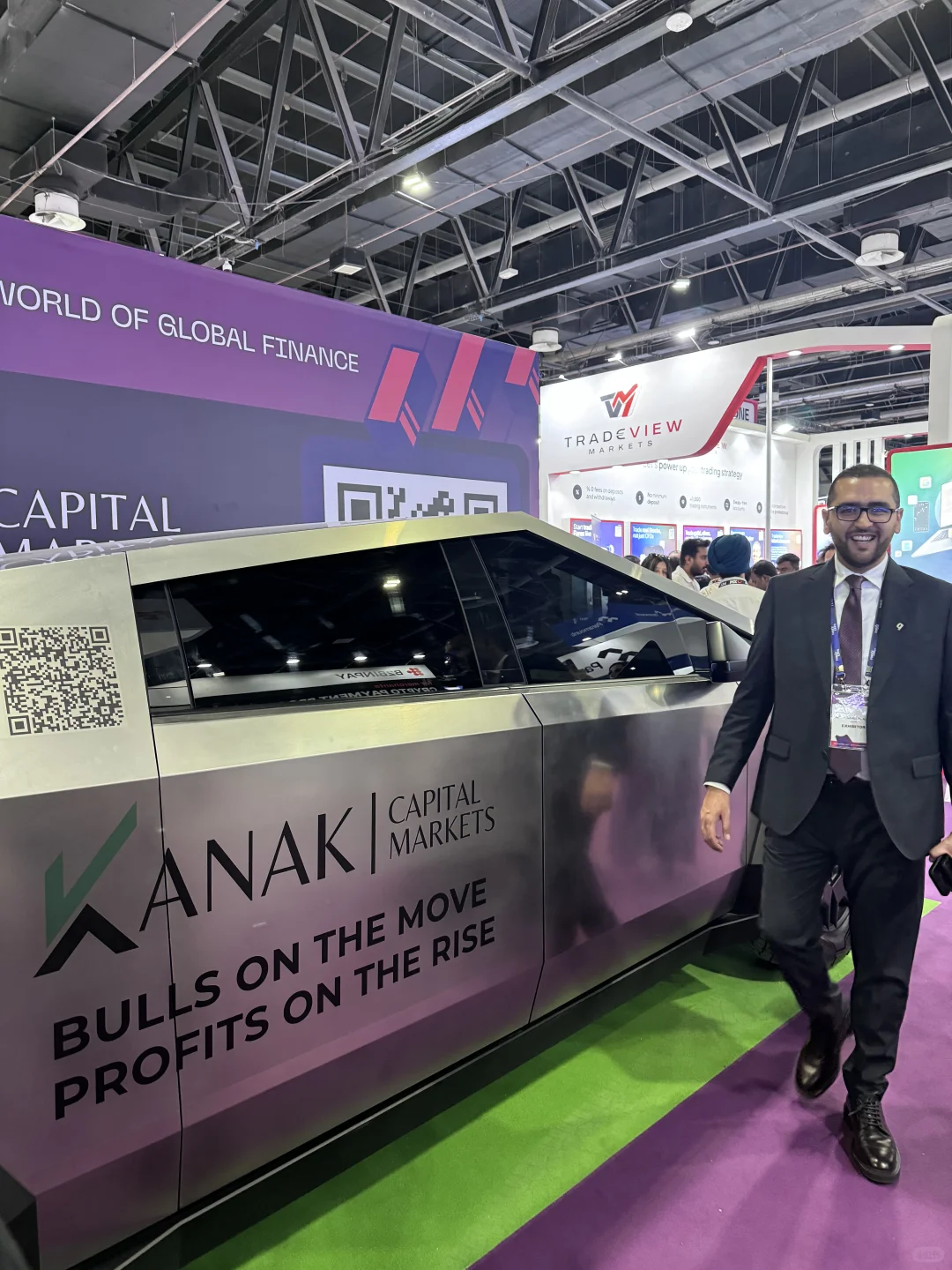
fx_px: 880
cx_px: 476
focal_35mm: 24
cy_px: 635
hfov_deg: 56.8
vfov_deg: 71.6
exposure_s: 1/50
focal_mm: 6.76
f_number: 1.78
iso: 320
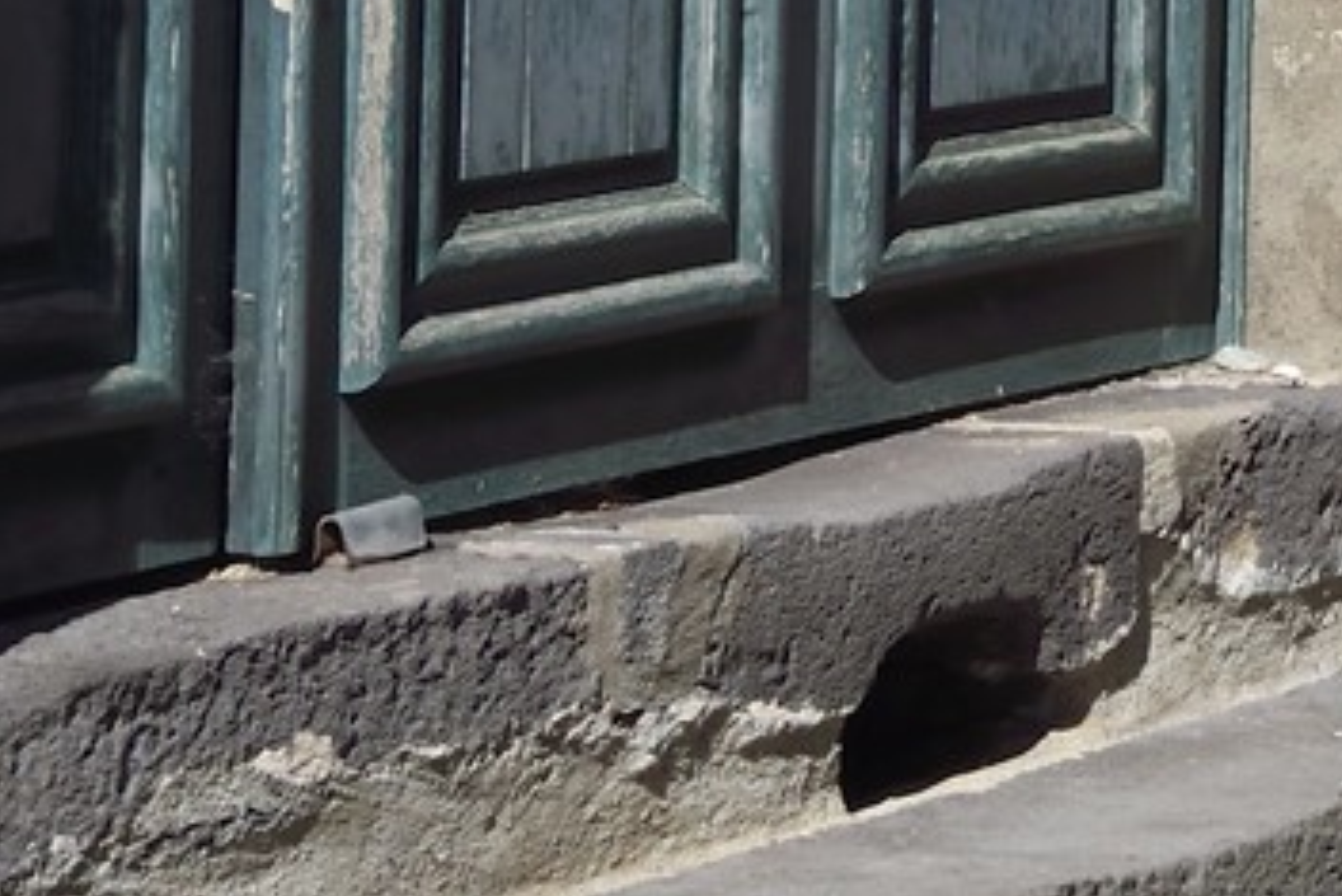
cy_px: -1094
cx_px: 2737
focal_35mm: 227
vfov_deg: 5.9
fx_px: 8465
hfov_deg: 8.6
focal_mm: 50
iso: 400
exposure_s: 1/500
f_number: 11
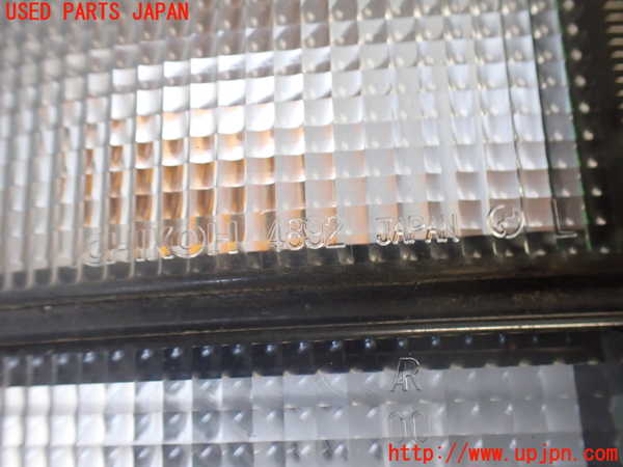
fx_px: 540
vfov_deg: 46.8
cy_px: 234
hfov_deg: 60.0
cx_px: 312
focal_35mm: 30
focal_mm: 5.4
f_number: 2.3
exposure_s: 1/125
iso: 640
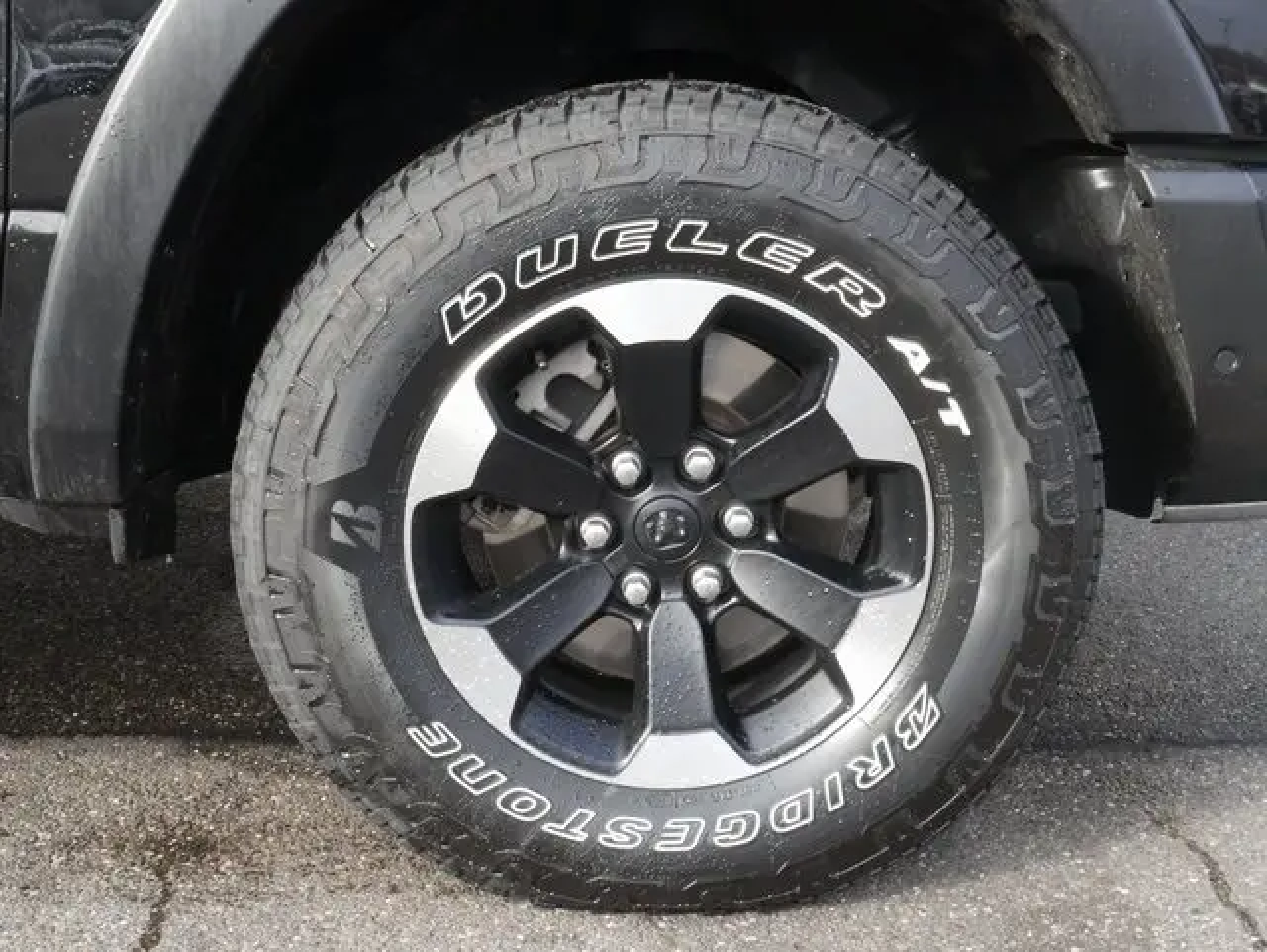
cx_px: 634
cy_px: 476
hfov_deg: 44.8
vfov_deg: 34.4
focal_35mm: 42
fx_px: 1538
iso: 1600
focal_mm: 21
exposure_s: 1/60
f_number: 20
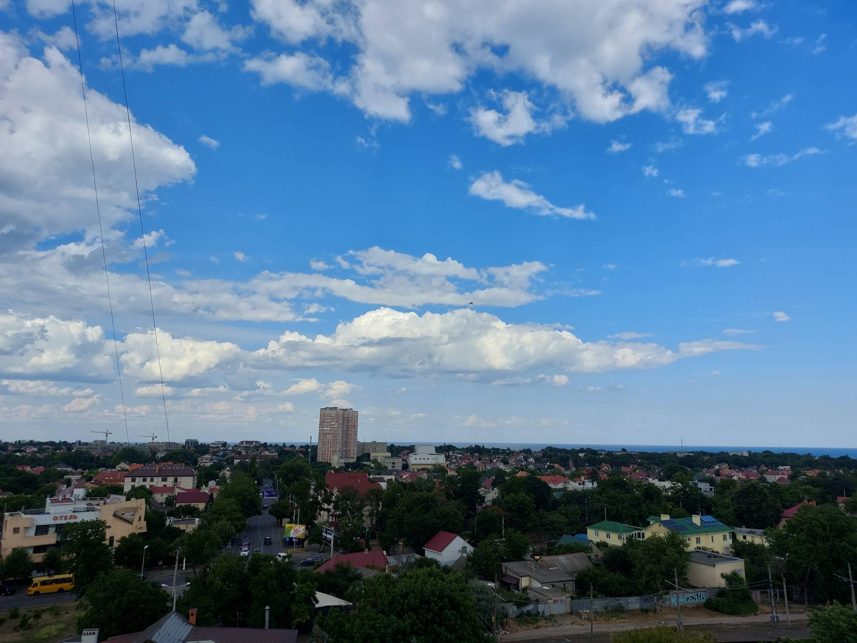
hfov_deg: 71.6
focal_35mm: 24
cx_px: 428
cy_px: 322
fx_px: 594
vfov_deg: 56.8
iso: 25
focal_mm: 5.23
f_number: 1.8
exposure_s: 1/1545
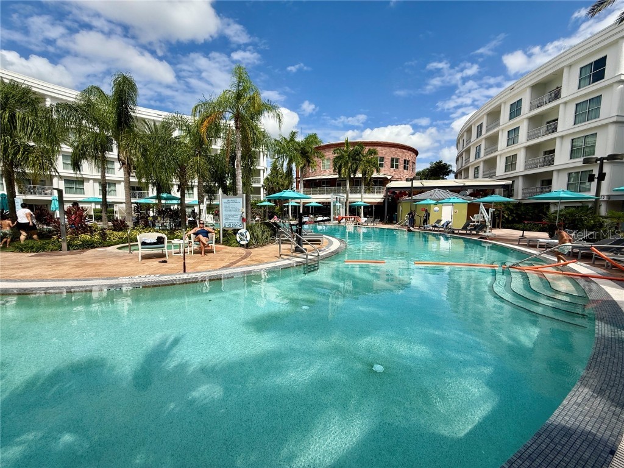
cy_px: 234
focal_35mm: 14
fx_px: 252
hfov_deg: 102.1
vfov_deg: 85.7
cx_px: 312
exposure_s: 1/2717
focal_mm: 2.22
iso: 50
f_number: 2.2
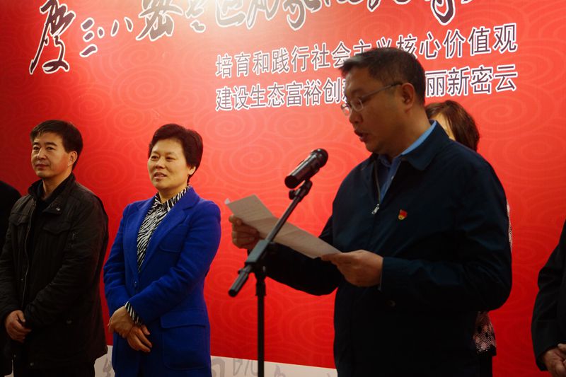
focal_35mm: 91
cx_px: 283
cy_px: 188
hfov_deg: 22.4
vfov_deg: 15.0
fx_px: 1430
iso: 1000
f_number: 5.6
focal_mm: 61
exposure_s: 1/100
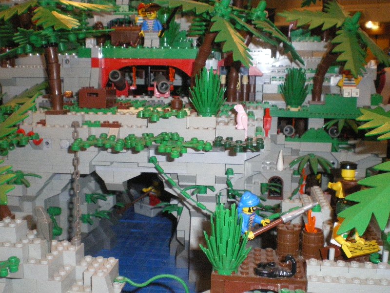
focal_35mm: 42
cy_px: 146
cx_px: 195
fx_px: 473
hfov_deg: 44.8
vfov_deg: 34.3
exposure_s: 1/50
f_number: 4.9
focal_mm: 7.4
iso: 800
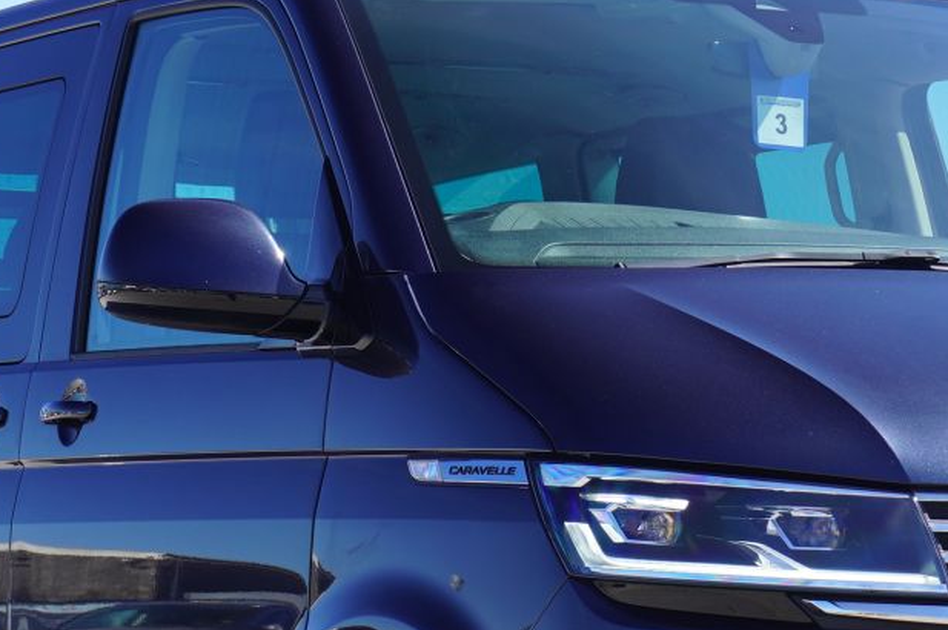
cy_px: 567
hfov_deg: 11.5
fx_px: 4709
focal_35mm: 179
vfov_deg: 7.6
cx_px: 641
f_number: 7.1
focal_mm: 46
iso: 100
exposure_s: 1/100
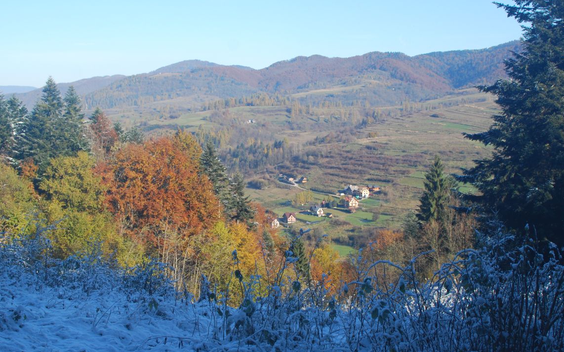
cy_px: 182
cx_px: 279
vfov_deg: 23.8
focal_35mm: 55
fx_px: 838
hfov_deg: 37.2
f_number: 5.6
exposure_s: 1/1000
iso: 400
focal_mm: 35
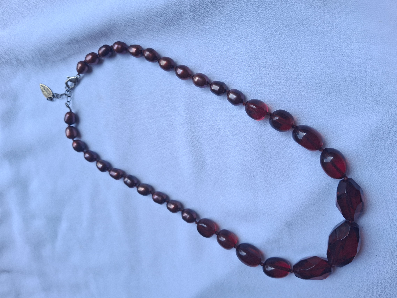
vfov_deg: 54.9
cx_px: 198
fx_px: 287
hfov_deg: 69.4
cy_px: 149
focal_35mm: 25
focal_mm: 4.69
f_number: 1.8
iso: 25
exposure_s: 1/128
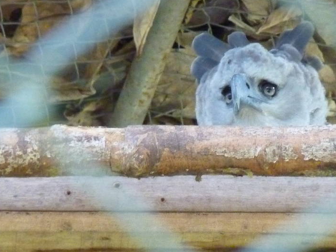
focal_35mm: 679
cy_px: 182
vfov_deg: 2.2
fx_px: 6590
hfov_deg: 2.9
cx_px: 214
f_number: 4.9
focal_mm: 49.2
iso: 800
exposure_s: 1/200
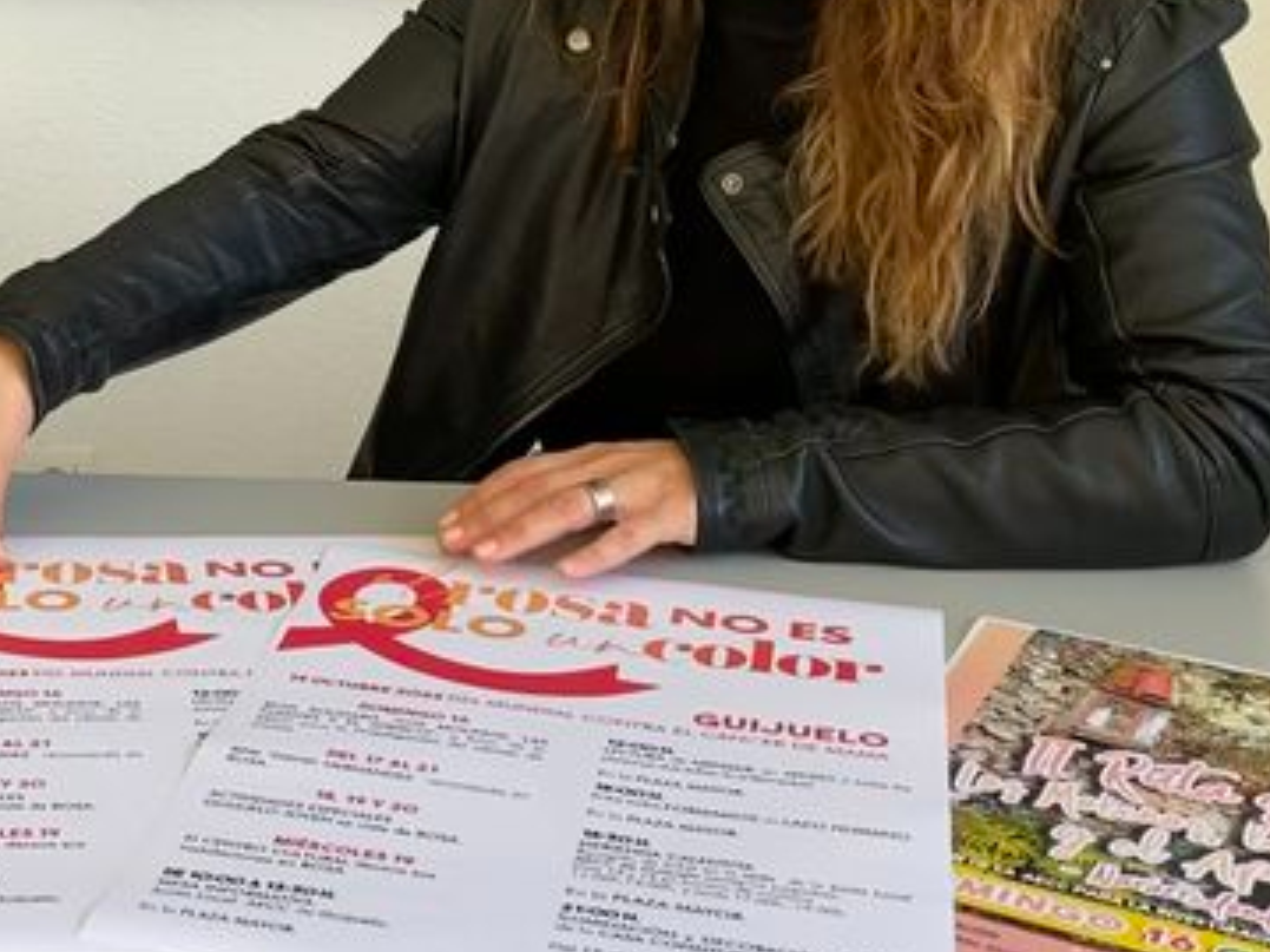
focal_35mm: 58
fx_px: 2127
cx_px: 152
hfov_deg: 31.8
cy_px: 333
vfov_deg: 25.1
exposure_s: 1/122
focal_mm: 4.25
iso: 64
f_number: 1.8
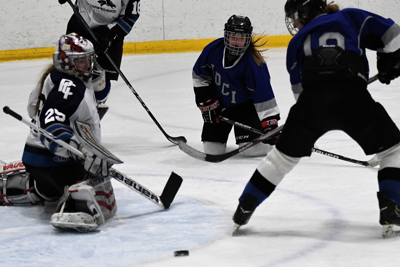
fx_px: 1251
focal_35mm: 112
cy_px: 134
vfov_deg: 12.2
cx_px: 200
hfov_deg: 18.2
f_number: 2.8
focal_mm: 75
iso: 2200
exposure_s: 1/1000
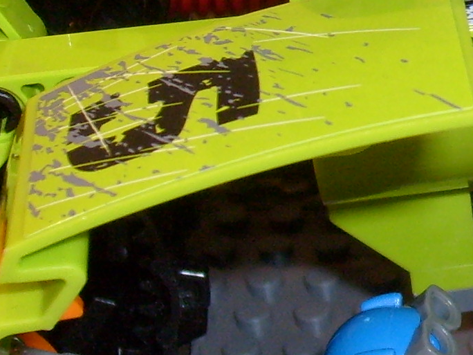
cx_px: 717
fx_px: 1968
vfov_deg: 10.3
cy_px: 99
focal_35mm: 144
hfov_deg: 13.0
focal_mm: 5.8
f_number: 2.8
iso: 100
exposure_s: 1/45
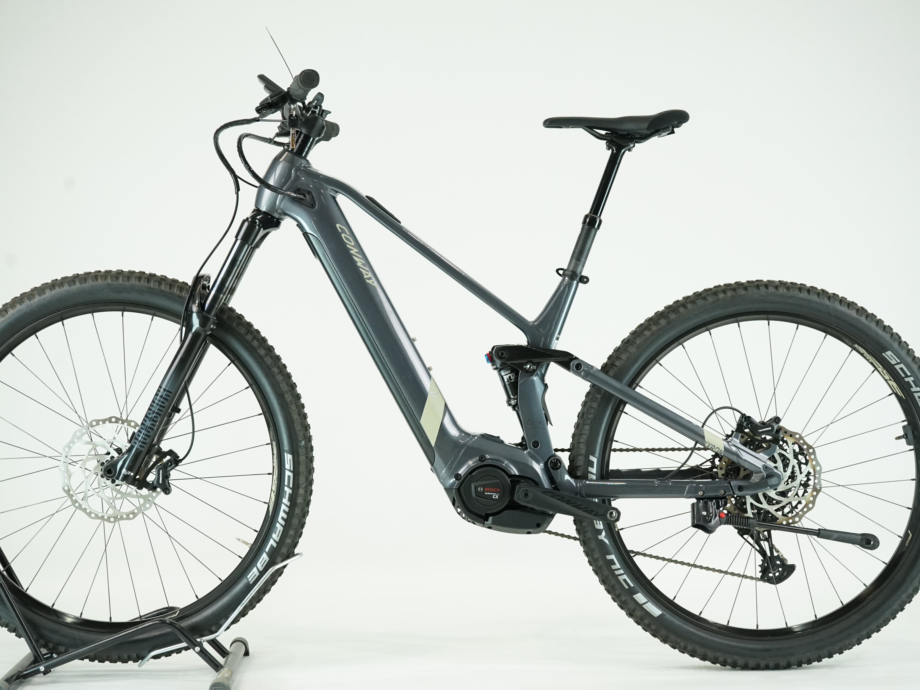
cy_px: 348
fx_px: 1515
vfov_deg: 25.7
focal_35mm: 57
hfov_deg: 33.8
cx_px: 437
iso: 2500
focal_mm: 52
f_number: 6.3
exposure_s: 1/200
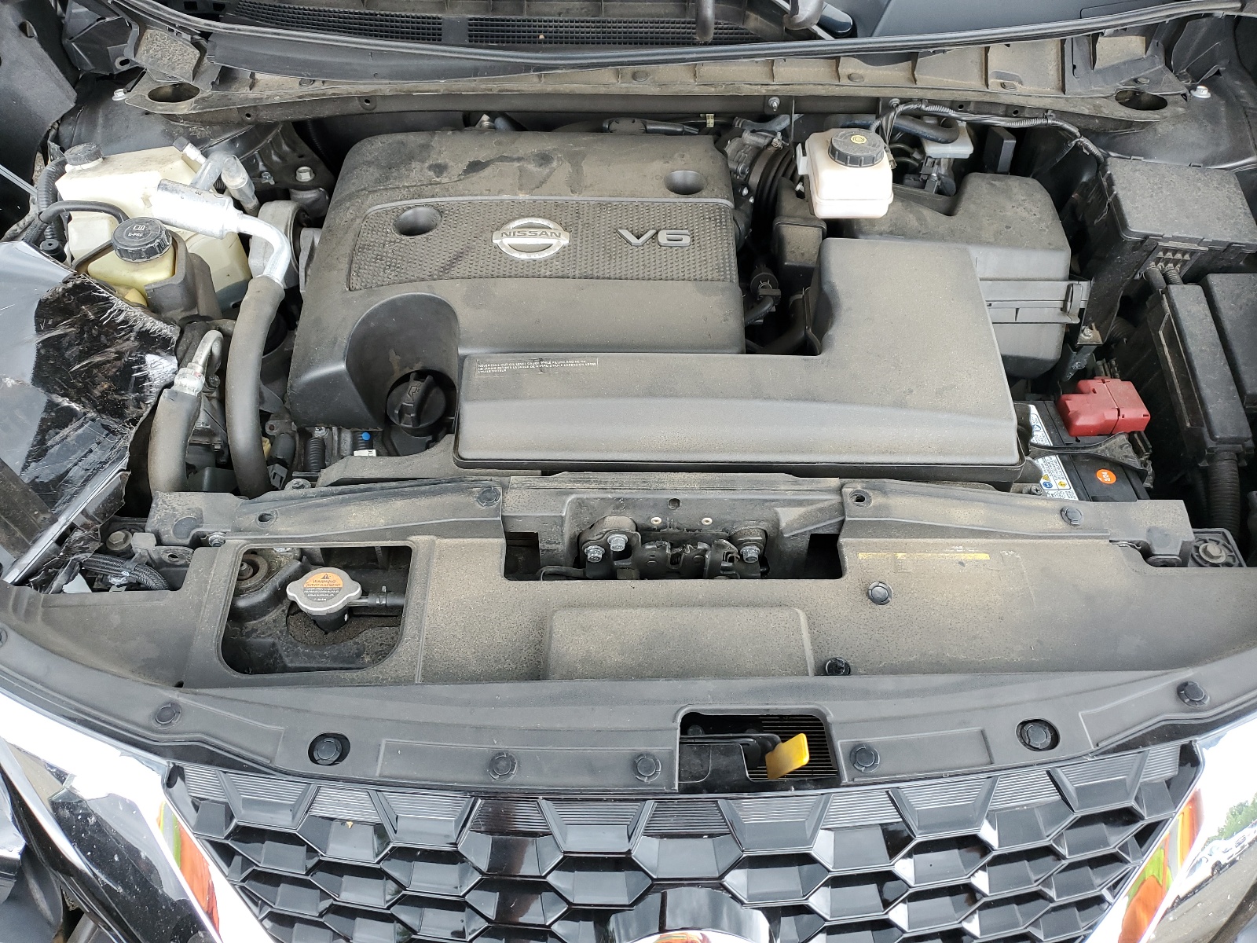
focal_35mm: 26
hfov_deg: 67.3
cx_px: 628
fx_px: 944
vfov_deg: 53.1
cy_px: 472
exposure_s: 1/120
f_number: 1.5
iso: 71
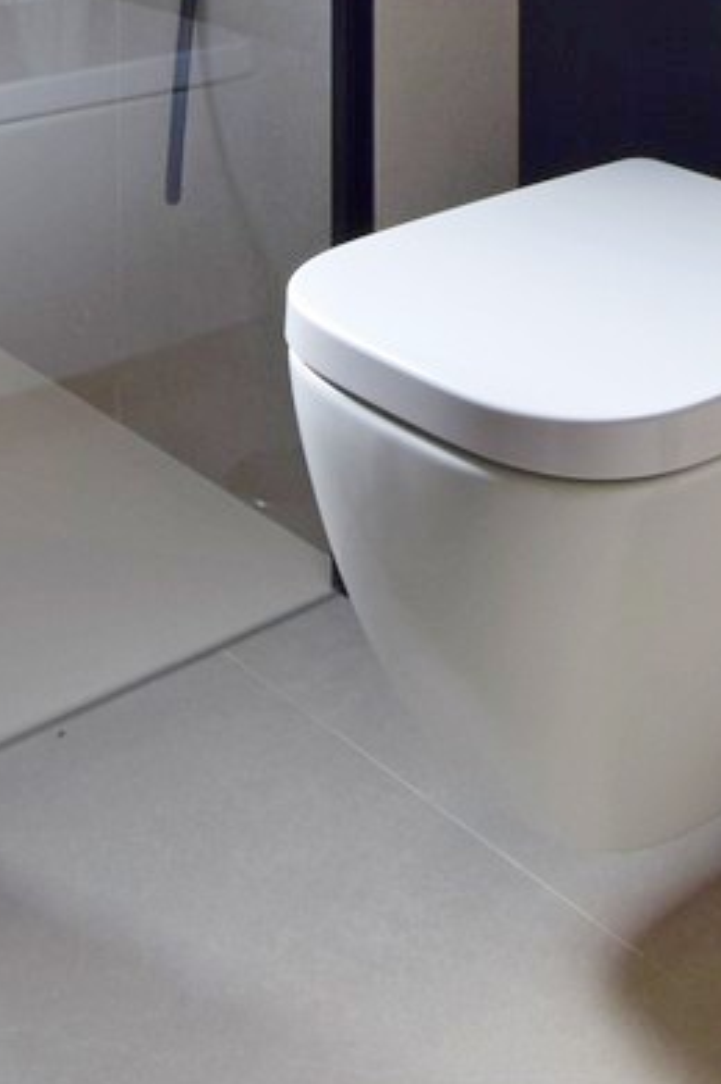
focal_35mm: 59
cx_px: 444
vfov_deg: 26.7
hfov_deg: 22.9
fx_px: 1775
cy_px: -438
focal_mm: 10
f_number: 8
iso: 280
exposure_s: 1/250
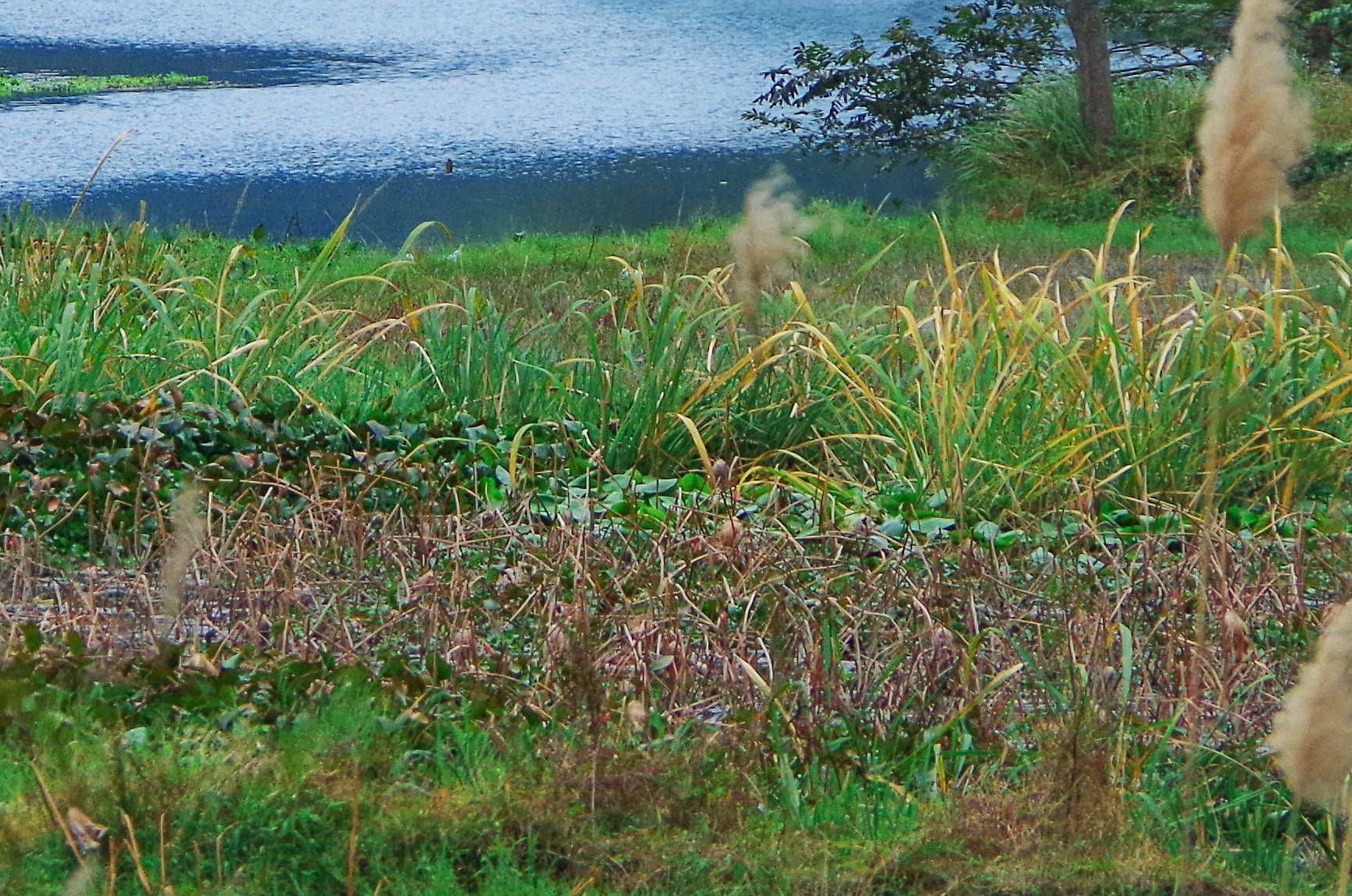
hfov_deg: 4.8
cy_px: -210
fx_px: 15965
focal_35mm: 426
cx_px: 63
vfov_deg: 3.2
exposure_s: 1/1000
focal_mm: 100
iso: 800
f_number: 5.6
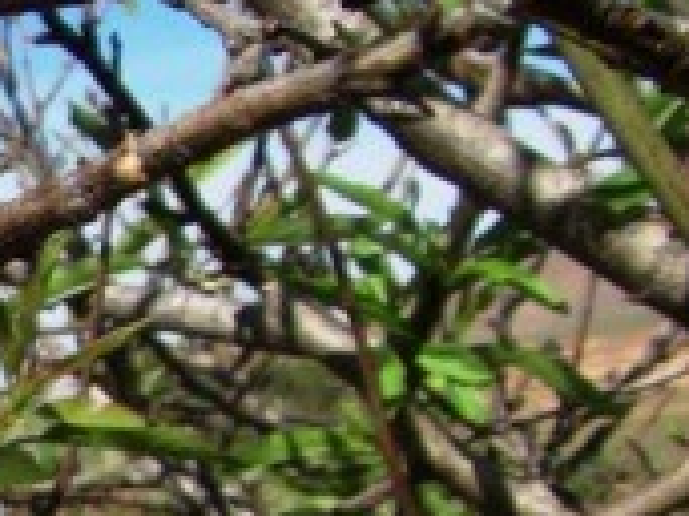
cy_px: 637
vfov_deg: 10.3
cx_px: -419
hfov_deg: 13.0
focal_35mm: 142
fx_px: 2824
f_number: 4.6
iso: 64
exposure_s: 1/400
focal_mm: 6.3
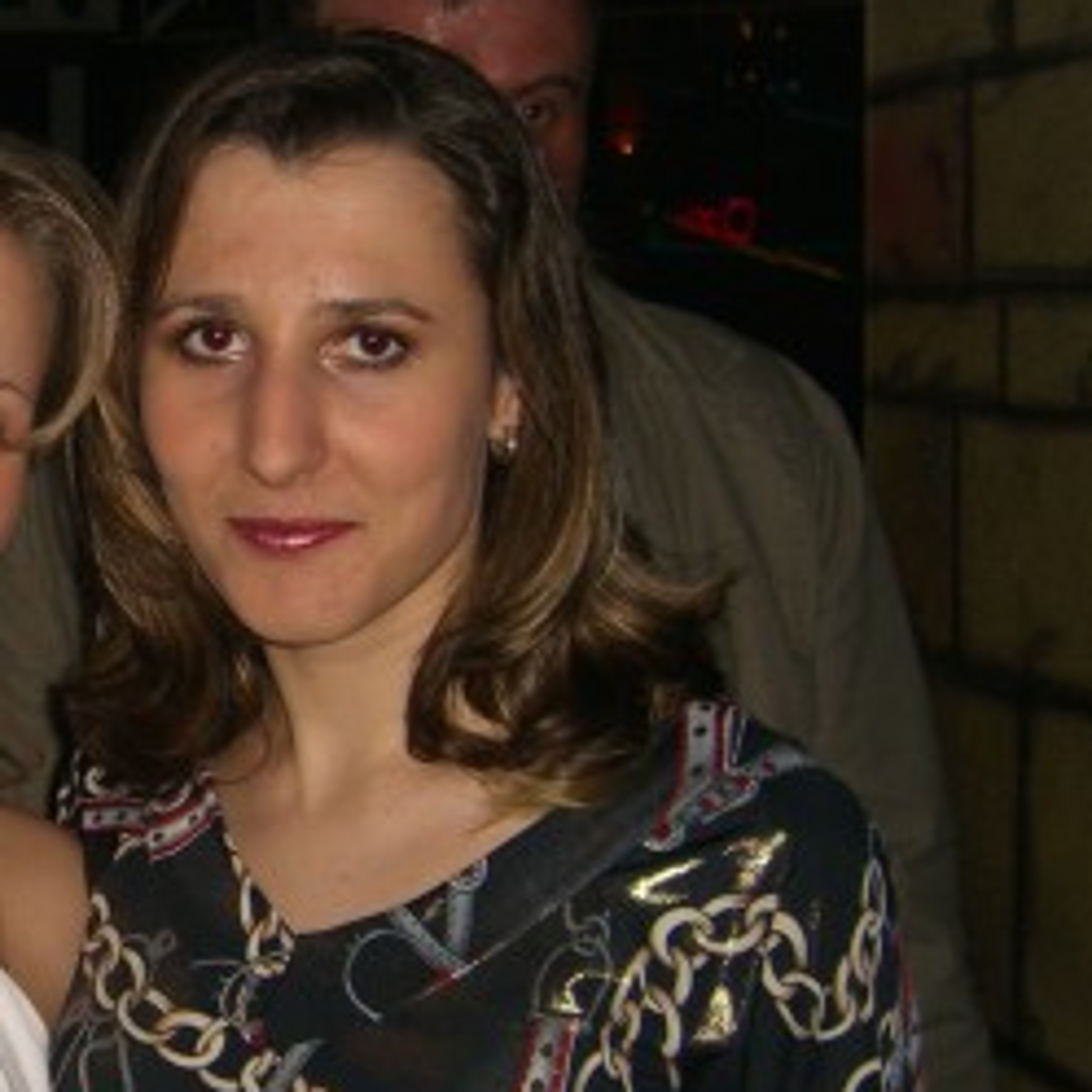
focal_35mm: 81
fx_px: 2891
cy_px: 653
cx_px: -18
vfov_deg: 21.4
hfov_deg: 20.6
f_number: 2.8
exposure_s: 1/60
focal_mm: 7.9
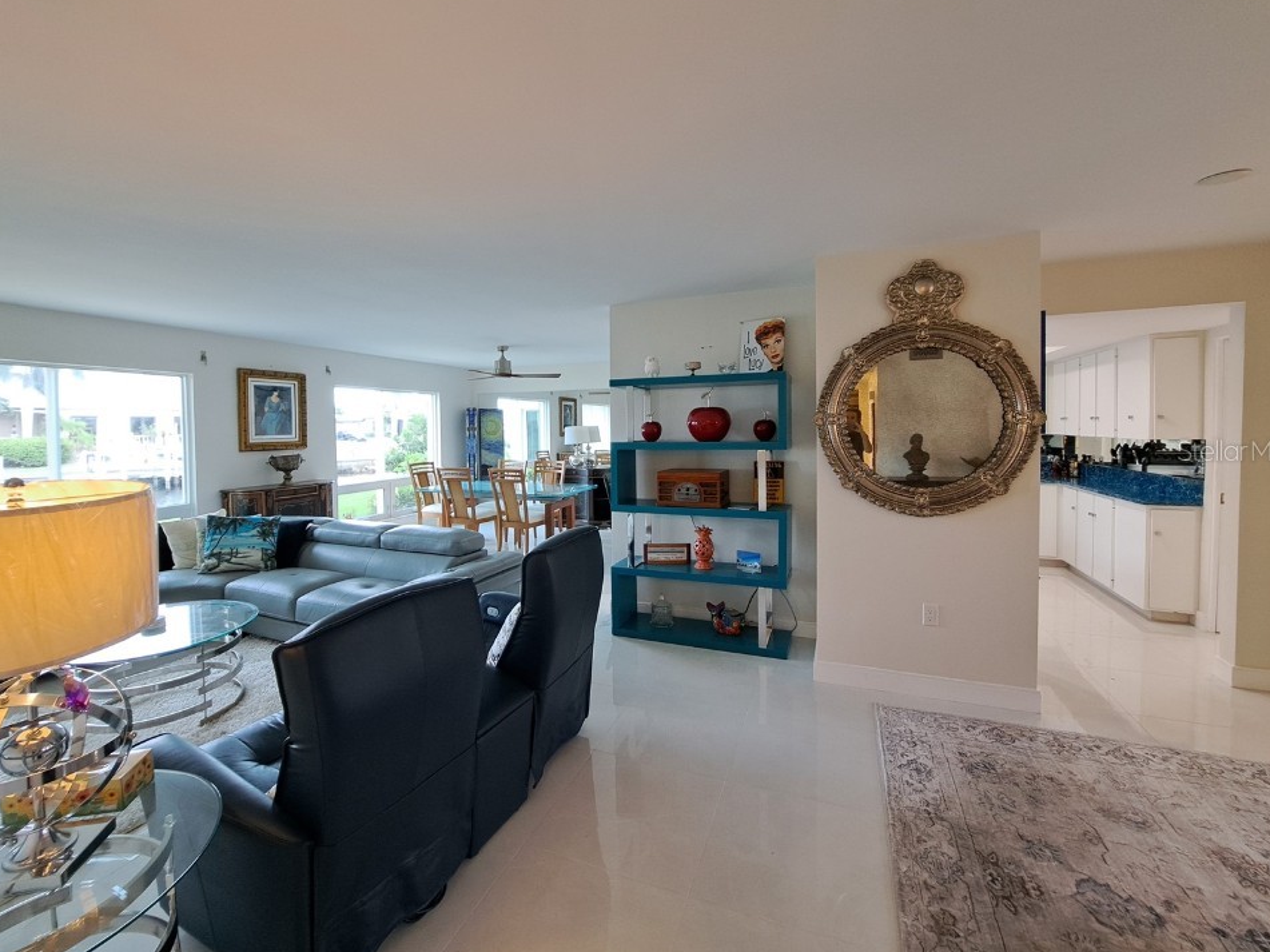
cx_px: 620
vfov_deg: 85.6
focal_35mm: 14
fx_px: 514
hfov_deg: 102.1
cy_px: 450
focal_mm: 1.74
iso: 80
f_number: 2.2
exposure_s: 1/40
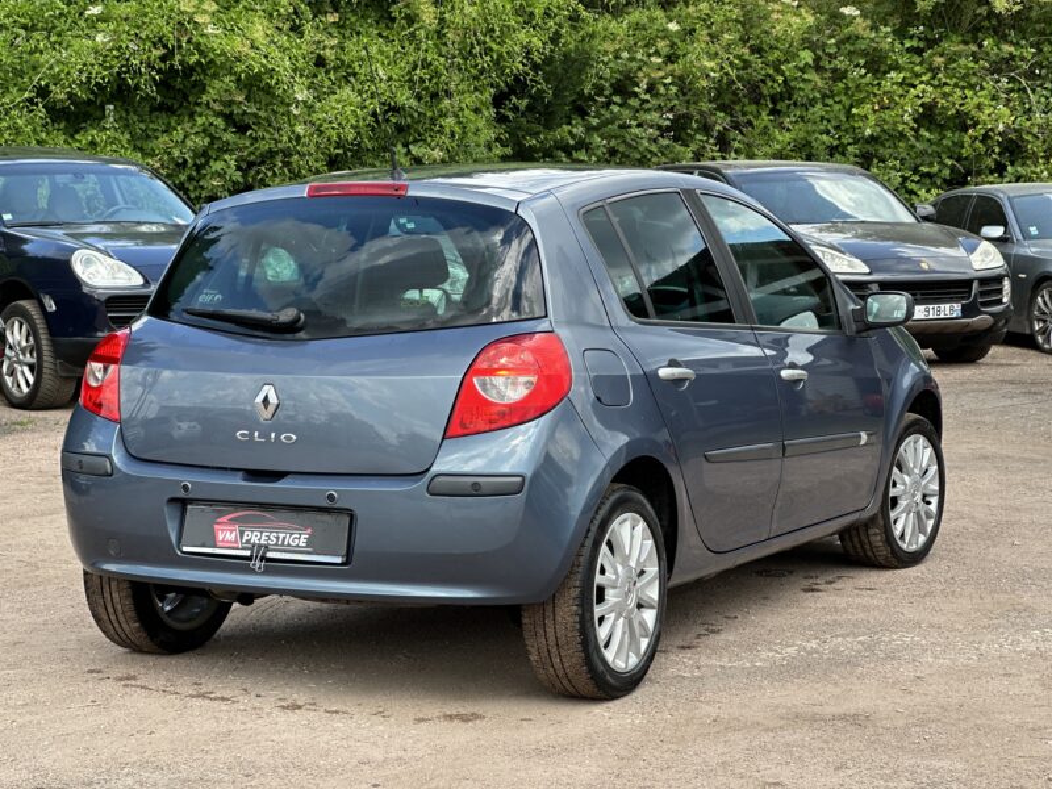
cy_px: 394
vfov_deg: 19.1
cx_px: 526
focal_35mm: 77
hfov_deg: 25.3
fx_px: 2340
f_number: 2.8
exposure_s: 1/121
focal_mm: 9
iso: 25
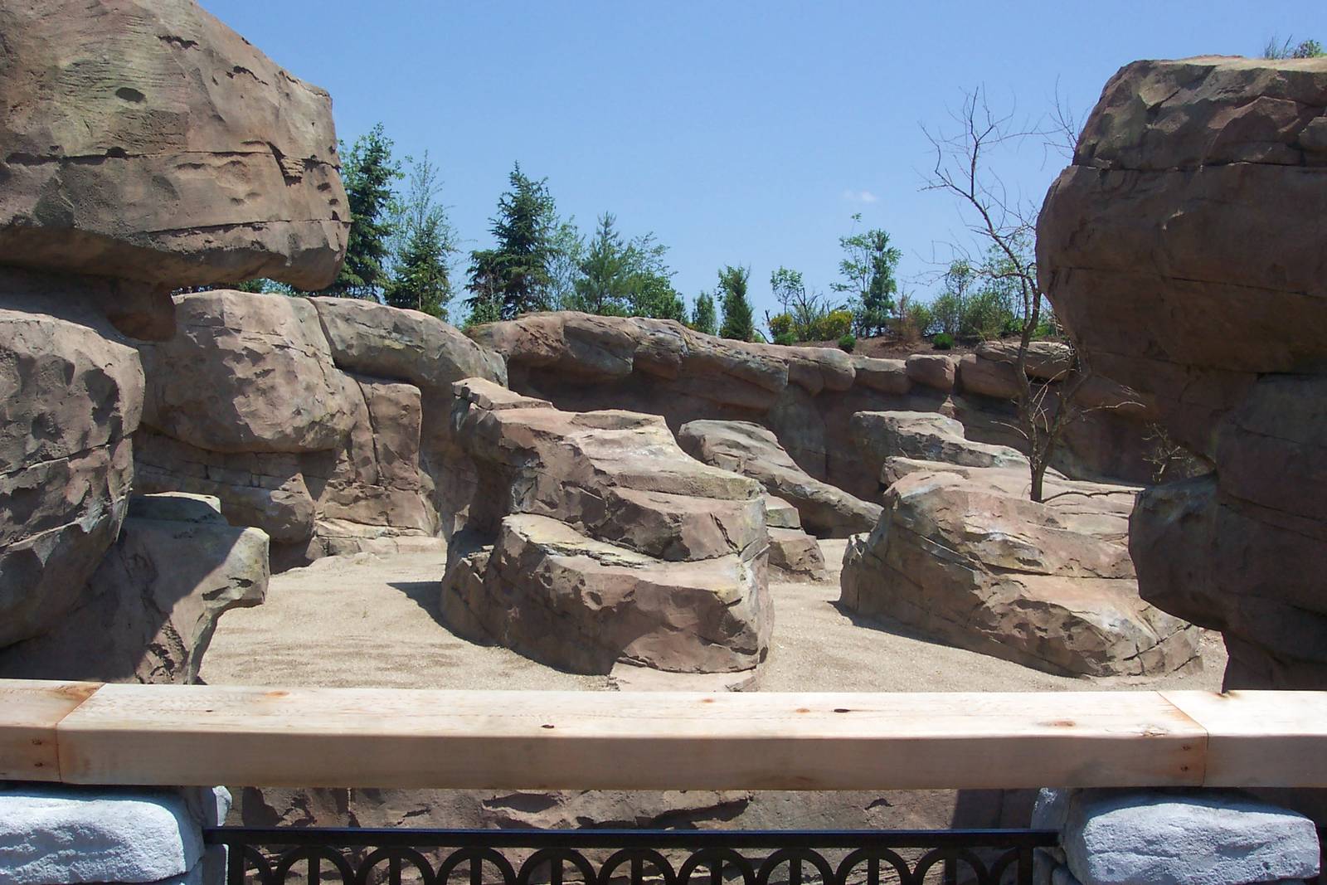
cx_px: 664
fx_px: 1401
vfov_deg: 35.1
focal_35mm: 38
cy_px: 442
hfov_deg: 50.7
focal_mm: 8
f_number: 4.8
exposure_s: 1/700
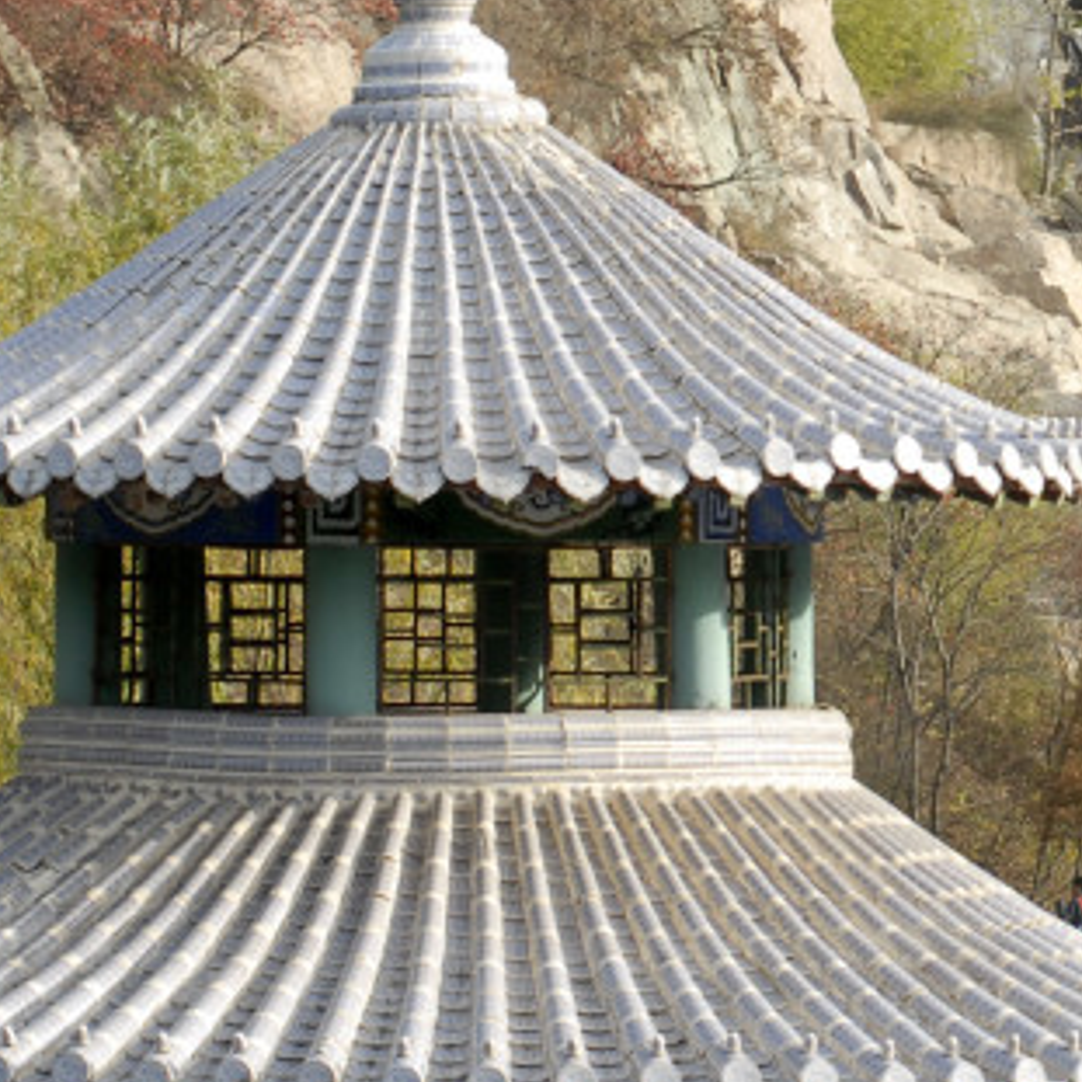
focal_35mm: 336
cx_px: 1061
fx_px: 11882
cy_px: 19
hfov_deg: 5.2
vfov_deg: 5.2
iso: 200
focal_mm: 80
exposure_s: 1/100
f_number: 8
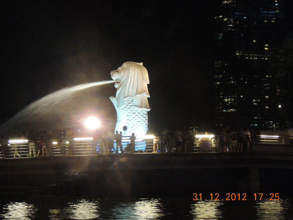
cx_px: 146
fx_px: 889
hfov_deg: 18.7
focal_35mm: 105
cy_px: 110
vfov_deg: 14.1
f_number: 4.2
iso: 800
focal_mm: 18.7
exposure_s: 1/13
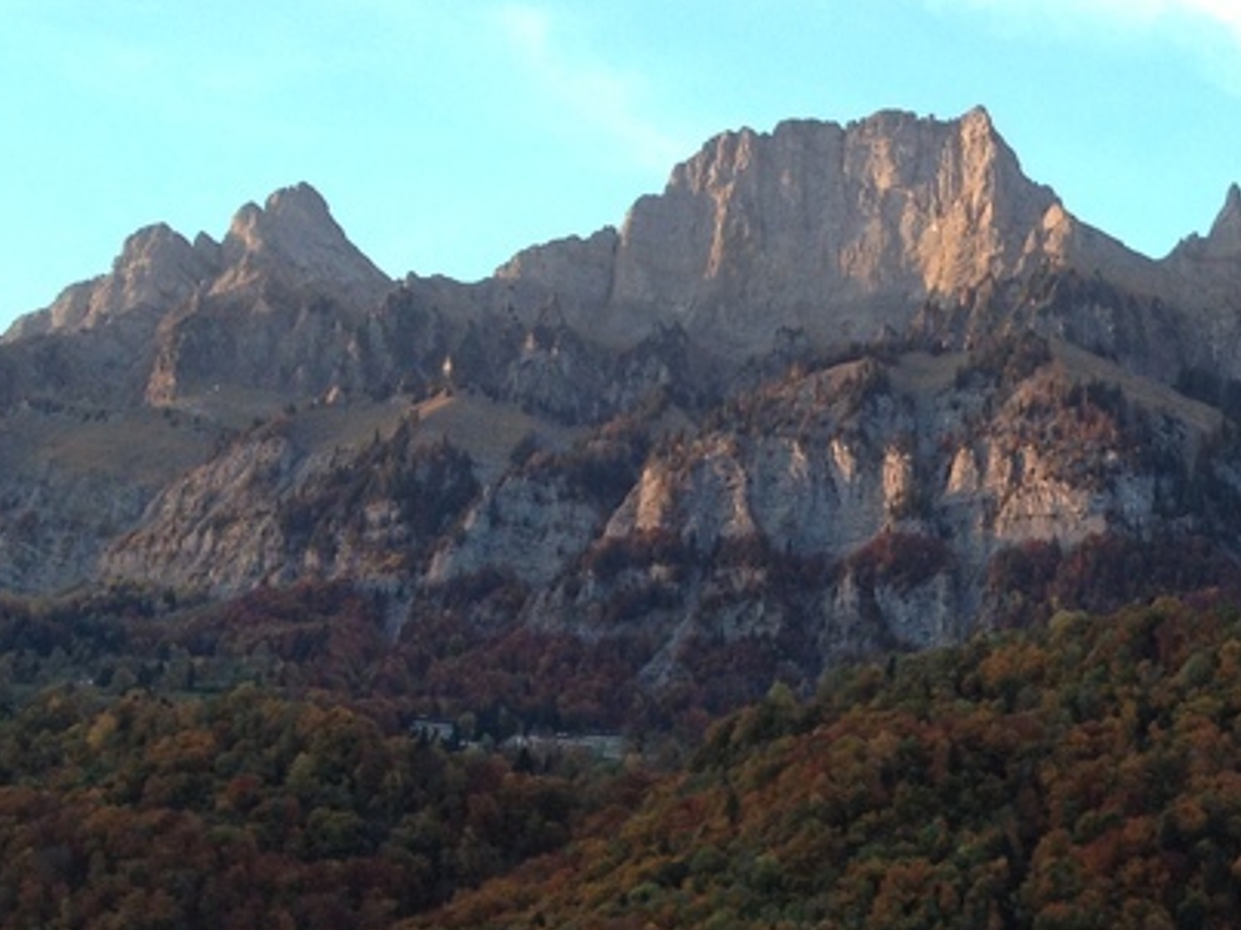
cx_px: 1487
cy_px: 721
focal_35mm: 89
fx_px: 3190
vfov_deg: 16.5
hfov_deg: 20.6
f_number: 2.4
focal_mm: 4.28
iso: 50
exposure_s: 1/60
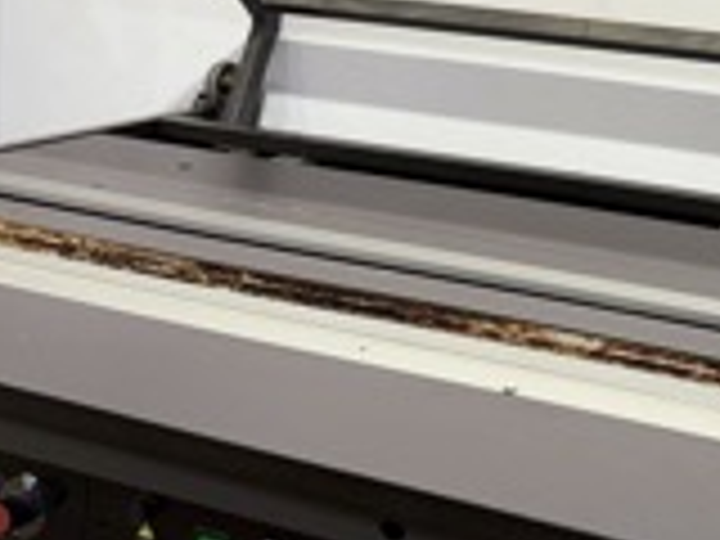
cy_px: 0
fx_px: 1248
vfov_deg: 23.4
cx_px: 662
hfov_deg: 30.6
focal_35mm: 60
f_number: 1.78
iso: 64
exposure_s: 1/100
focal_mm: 6.76
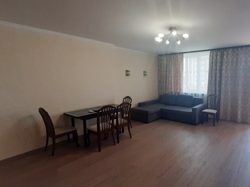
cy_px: 91
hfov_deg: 81.8
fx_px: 137
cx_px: 167
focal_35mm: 19
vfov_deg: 68.6
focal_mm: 1.42
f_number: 2.2
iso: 64
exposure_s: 1/50
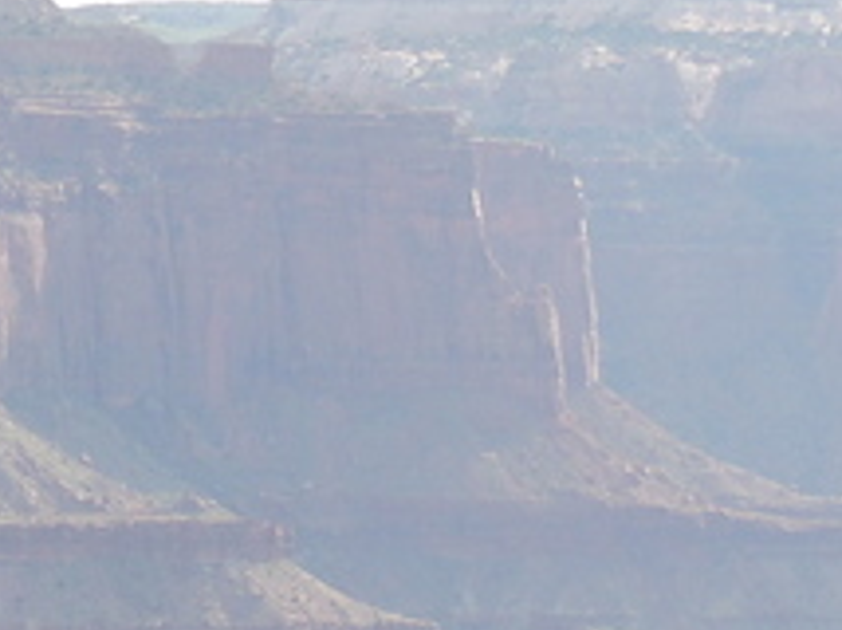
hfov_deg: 5.4
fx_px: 8723
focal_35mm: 359
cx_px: -811
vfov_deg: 4.0
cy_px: 1606
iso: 100
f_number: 3.7
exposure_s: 1/320
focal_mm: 10.7
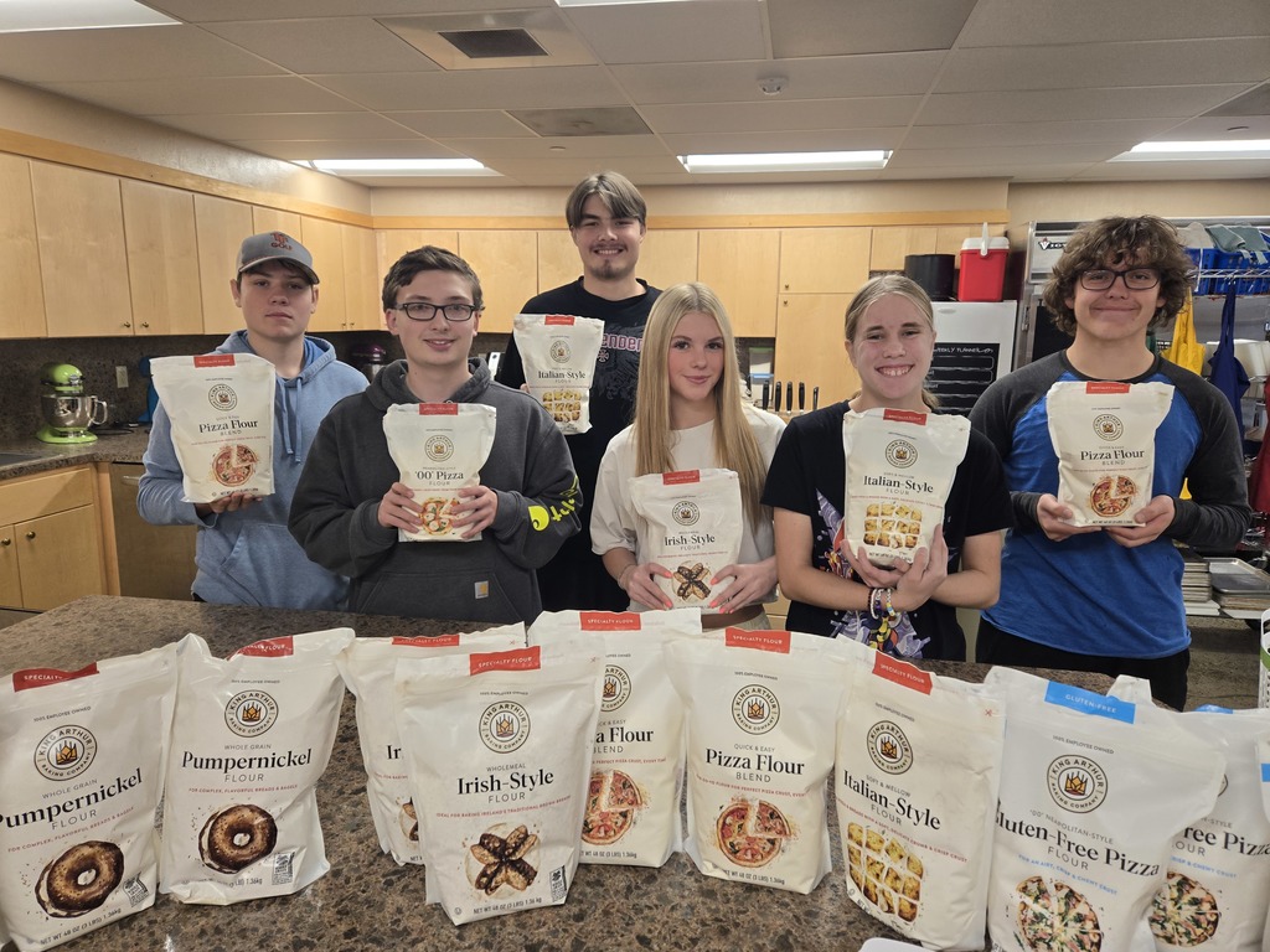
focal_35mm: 23
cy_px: 476
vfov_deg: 58.9
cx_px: 635
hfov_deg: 73.9
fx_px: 844
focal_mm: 5.4
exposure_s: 1/120
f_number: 1.8
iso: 100
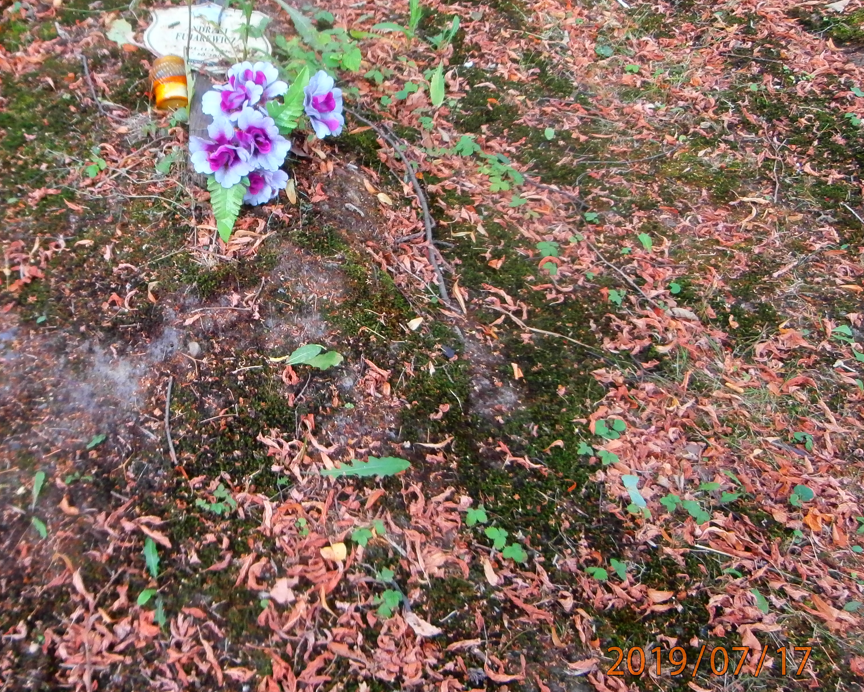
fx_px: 921
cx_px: 224
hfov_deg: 48.5
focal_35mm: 36
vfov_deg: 40.9
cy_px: 267
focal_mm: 4.2
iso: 160
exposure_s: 1/60
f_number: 3
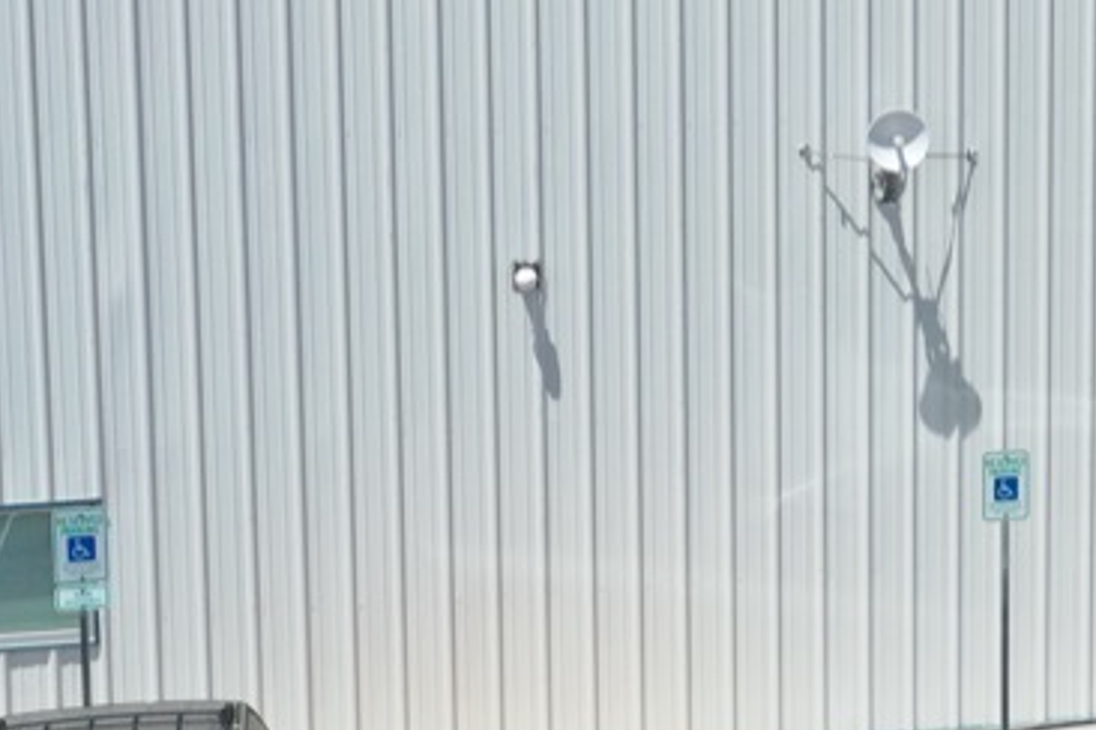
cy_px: 1
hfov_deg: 18.1
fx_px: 3257
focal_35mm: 107
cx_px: 1330
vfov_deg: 12.6
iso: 100
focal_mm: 10.26
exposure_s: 1/500
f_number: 6.3
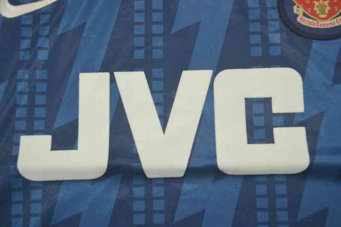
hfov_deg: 41.1
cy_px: 114
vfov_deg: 28.1
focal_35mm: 48
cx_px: 170
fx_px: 455
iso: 200
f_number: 4.8
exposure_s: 1/100
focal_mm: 32
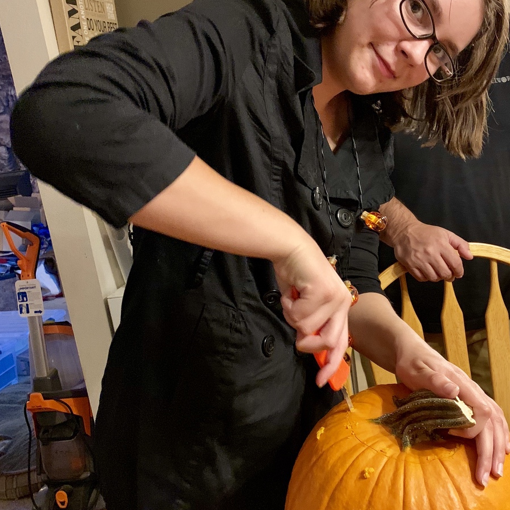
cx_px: 298
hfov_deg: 44.8
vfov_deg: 44.9
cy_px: 262
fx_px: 617
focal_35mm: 37
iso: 640
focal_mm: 4.25
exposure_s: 1/30
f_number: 1.8
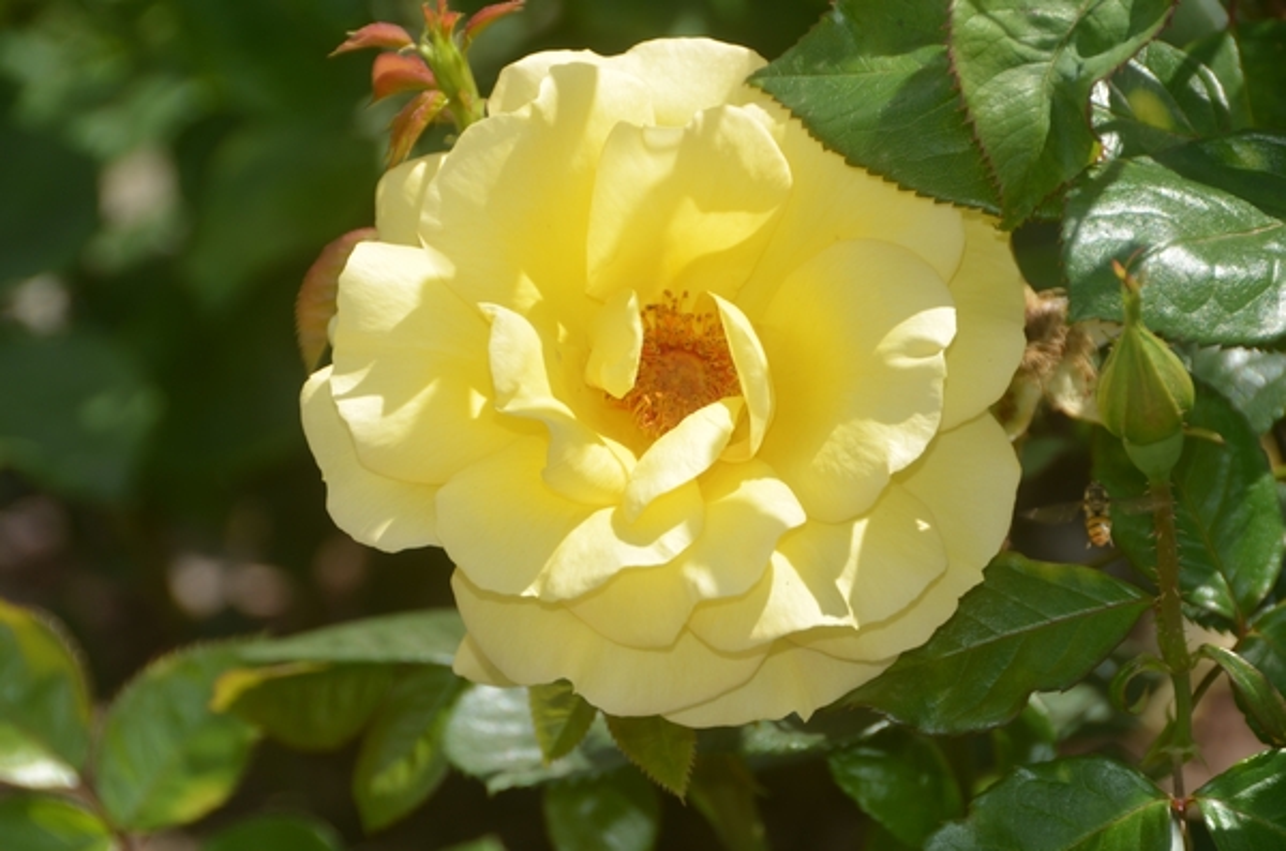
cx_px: 643
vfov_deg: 4.6
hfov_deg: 6.9
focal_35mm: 300
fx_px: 10691
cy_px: 426
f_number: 8
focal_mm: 200
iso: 100
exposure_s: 1/250
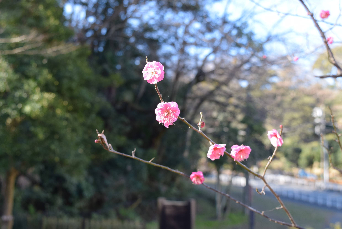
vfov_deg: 26.5
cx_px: 171
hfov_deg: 38.9
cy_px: 114
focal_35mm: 51
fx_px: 485
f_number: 8
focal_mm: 34
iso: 400
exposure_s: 1/125
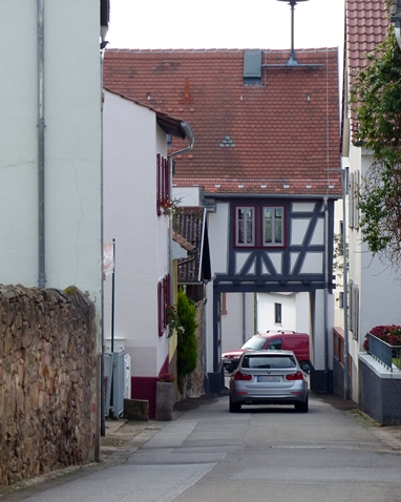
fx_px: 2212
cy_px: 251
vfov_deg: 12.9
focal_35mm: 149
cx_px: 289
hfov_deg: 10.3
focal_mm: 20.5
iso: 100
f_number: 4
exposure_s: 1/250
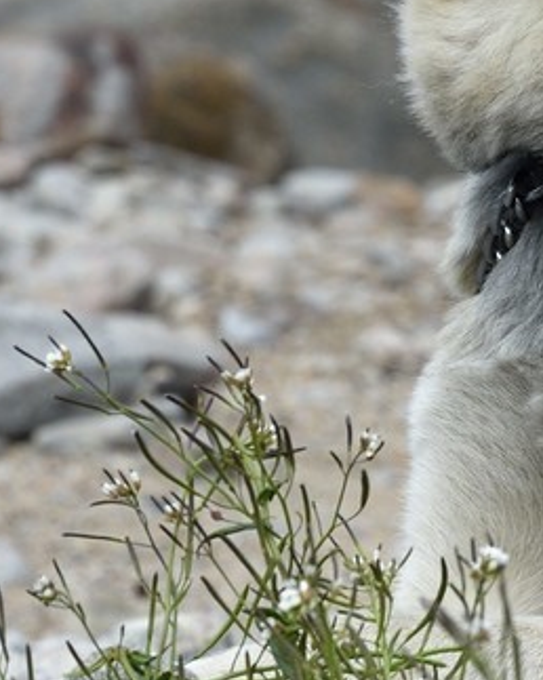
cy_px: -2
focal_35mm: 929
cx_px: 1423
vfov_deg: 2.1
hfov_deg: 1.7
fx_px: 18680
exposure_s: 1/320
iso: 400
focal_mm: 200
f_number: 11
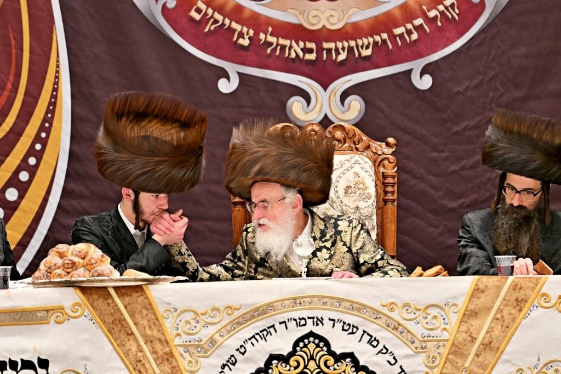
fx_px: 4673
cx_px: 280
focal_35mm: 300
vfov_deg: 4.6
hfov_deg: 6.9
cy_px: 187
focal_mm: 200
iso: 400
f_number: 2.8
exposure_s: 1/400
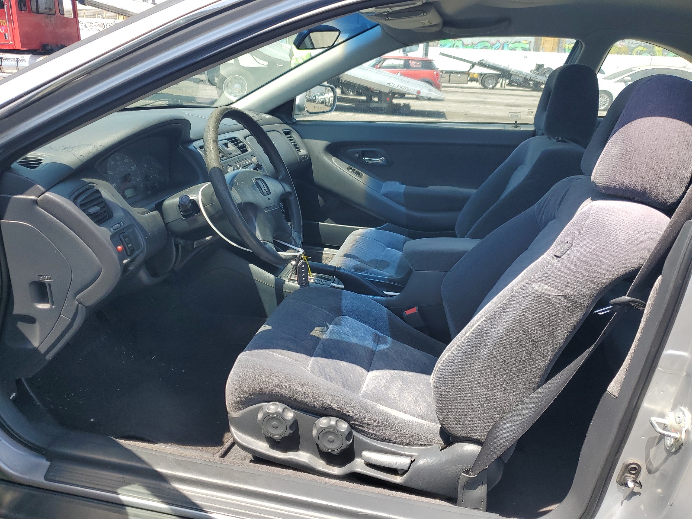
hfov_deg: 67.3
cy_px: 260
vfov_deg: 53.1
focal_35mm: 26
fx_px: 520
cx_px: 346
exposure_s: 1/909
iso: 50
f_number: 1.5
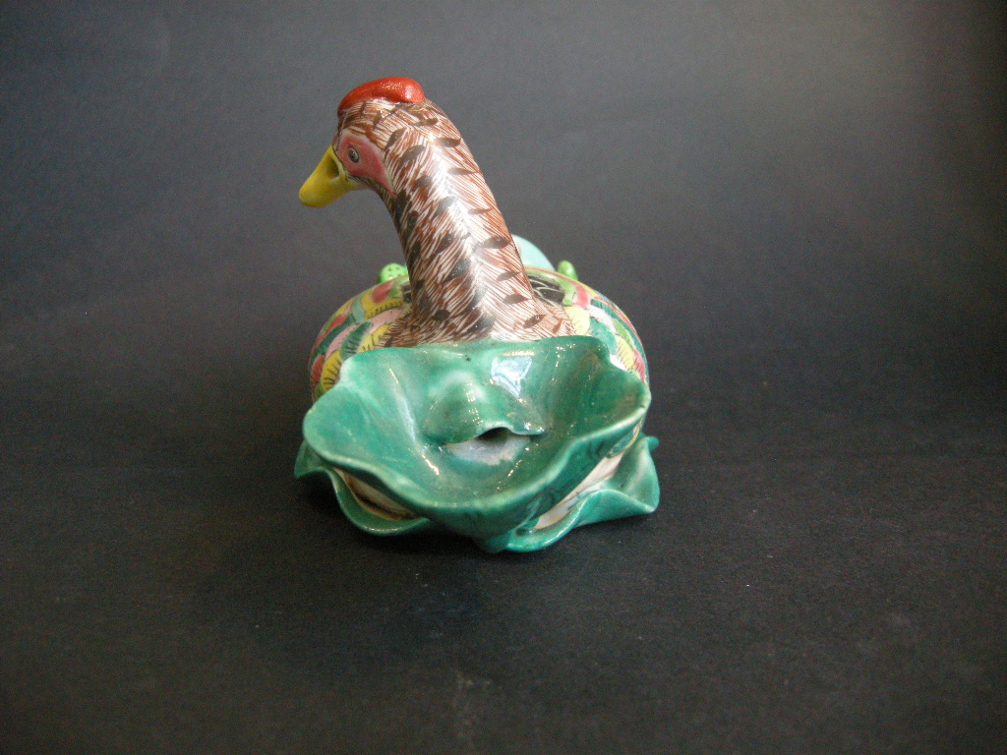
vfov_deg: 40.7
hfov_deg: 52.6
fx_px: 1018
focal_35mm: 35
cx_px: 504
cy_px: 378
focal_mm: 7.5
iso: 400
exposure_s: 1/54.2
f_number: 2.7
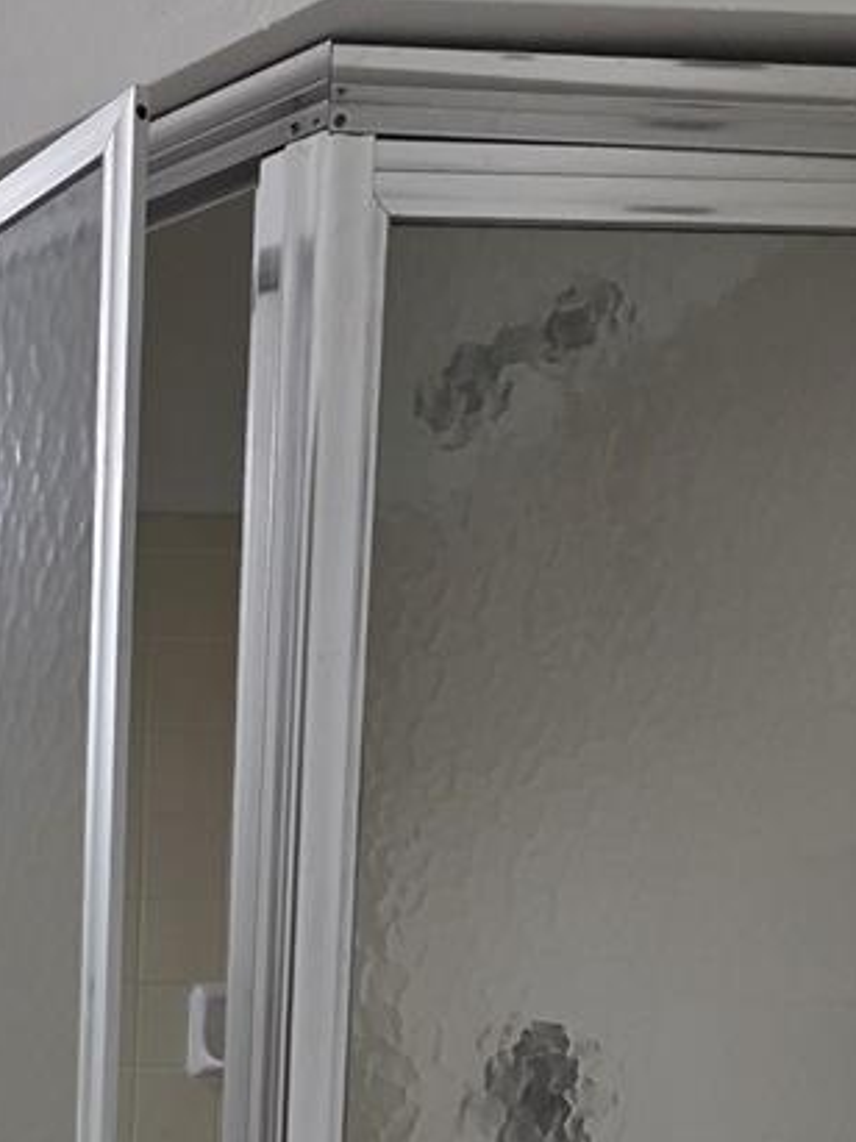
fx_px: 1254
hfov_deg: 31.2
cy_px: 1078
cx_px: -189
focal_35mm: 38
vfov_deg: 43.6
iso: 50
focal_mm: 2.2
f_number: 2.2
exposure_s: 1/120
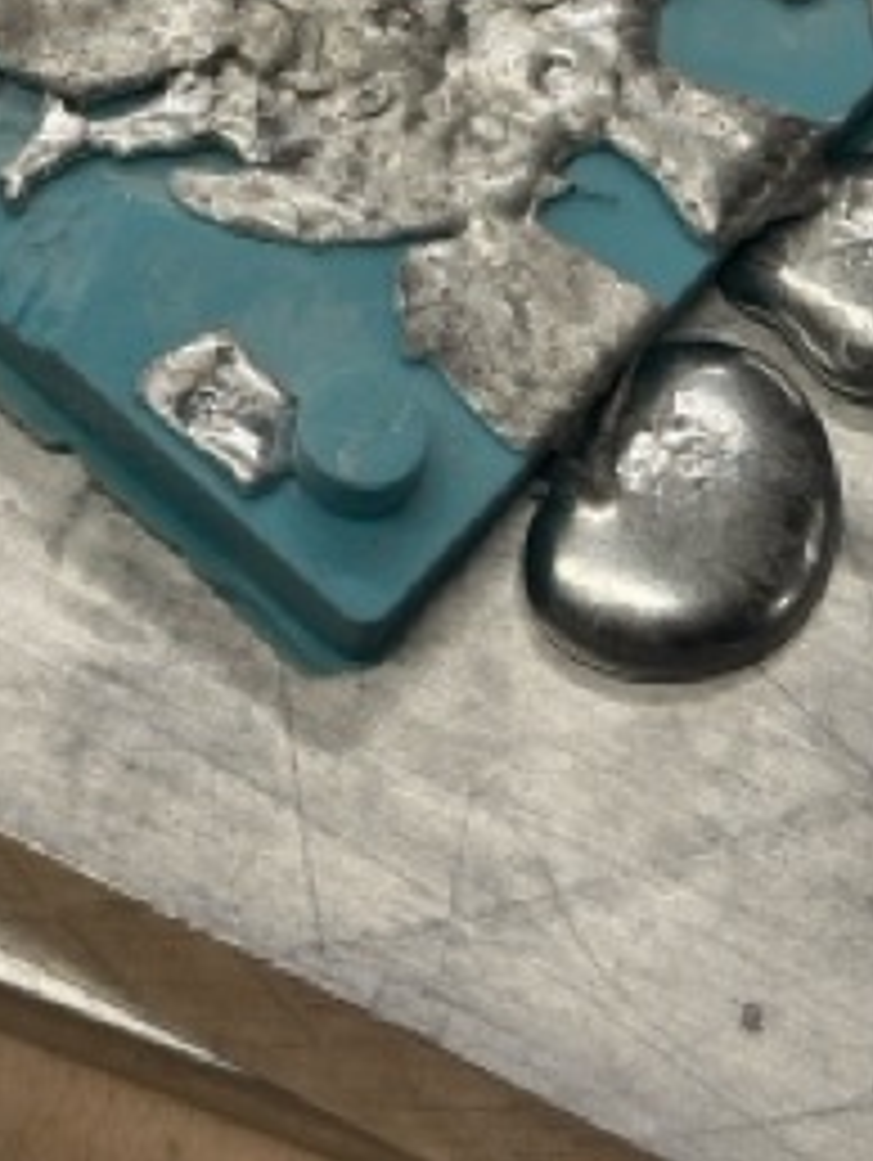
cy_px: -202
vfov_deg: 15.9
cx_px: 234
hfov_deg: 12.4
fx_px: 3995
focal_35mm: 119
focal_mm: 6.86
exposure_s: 1/120
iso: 80
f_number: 1.78
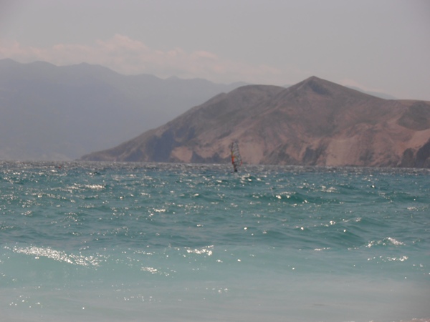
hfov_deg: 14.3
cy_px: 161
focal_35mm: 138
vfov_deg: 10.7
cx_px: 215
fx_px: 1714
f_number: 5.8
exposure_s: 1/1250
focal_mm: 24.39
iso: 80
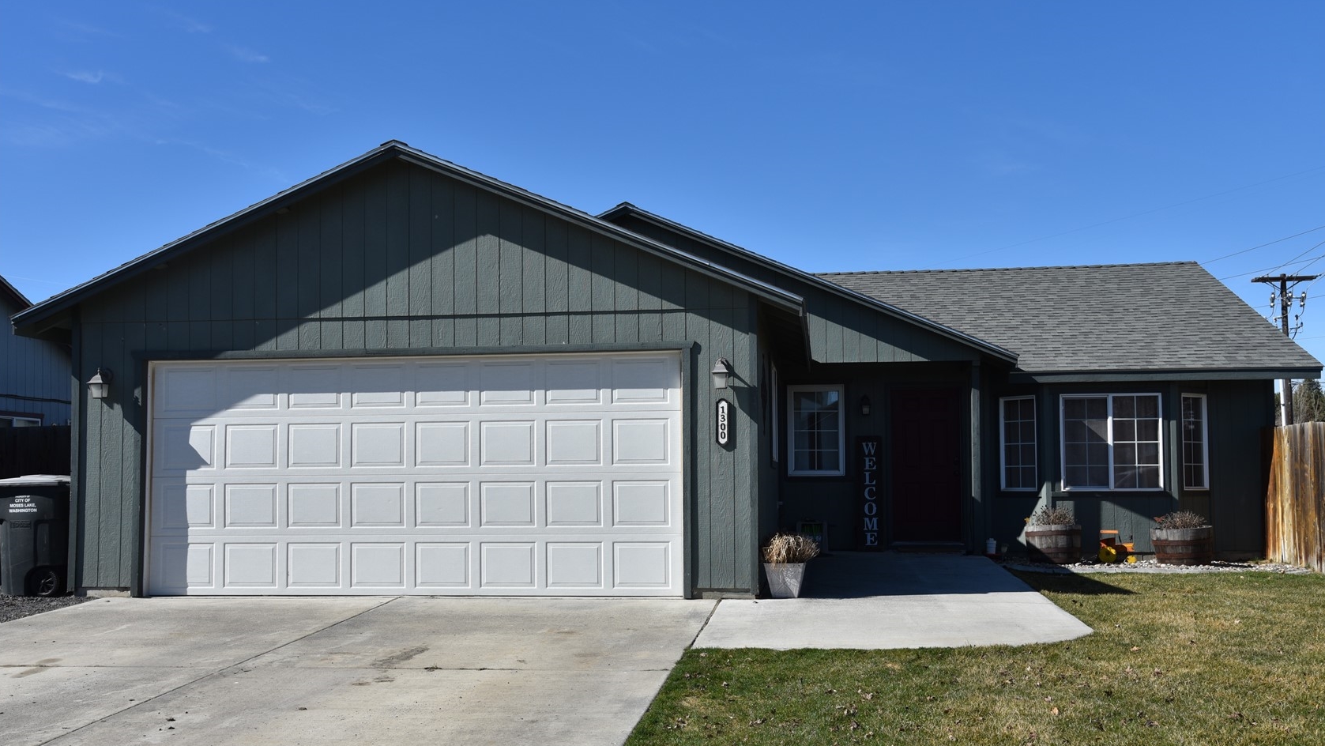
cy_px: 416
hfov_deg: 55.3
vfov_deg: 32.8
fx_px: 1265
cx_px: 662
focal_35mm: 36
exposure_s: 1/400
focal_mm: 34
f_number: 10
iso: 200
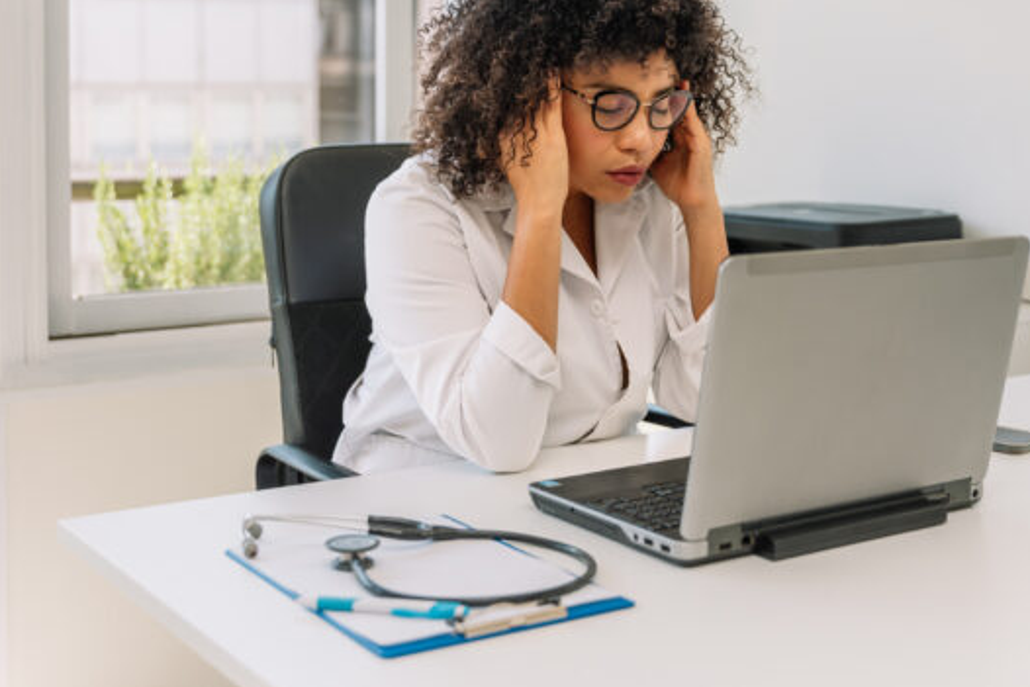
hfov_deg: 35.6
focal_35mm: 56
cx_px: 589
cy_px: 273
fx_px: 1603
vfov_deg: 24.2
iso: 250
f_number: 2.8
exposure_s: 1/800
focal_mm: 46
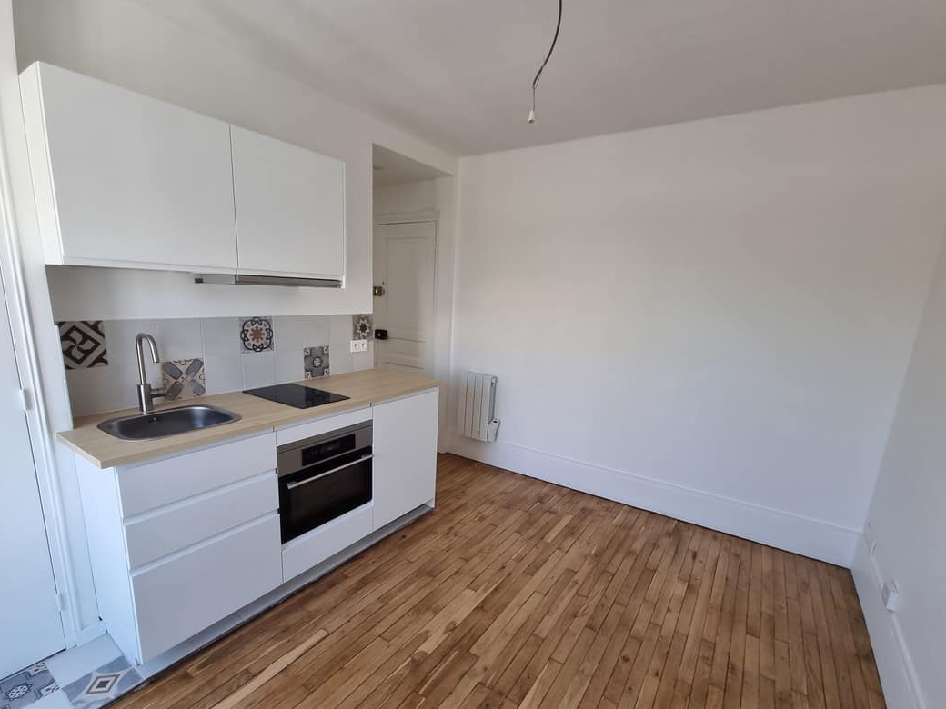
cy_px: 389
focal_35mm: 15
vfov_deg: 81.5
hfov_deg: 98.1
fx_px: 410
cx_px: 455
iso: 80
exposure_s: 1/100
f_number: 2.2
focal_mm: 2.2
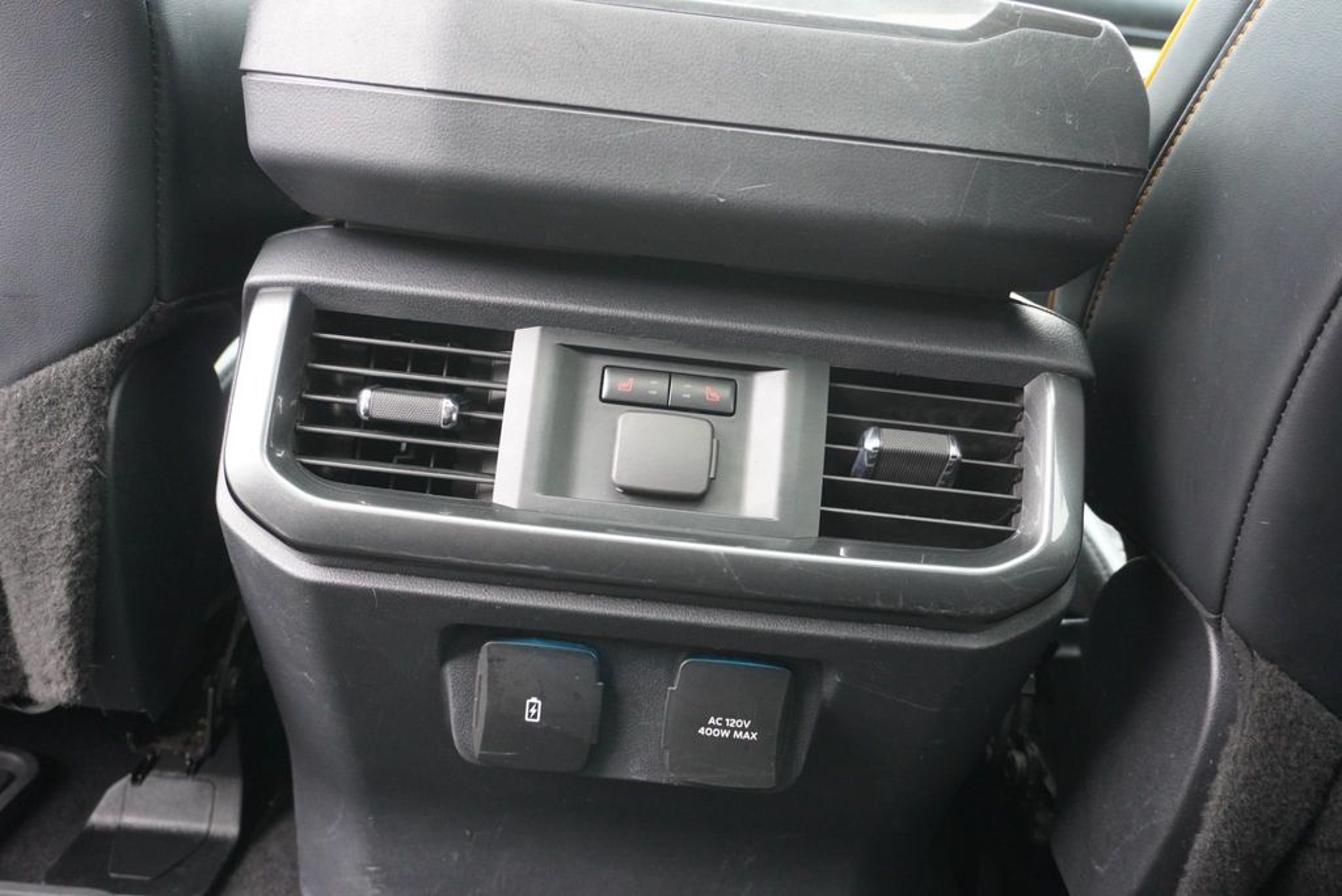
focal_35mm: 32
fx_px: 1175
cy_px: 448
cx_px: 671
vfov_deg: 41.8
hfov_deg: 59.5
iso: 2500
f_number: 4
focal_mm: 21
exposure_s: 1/60
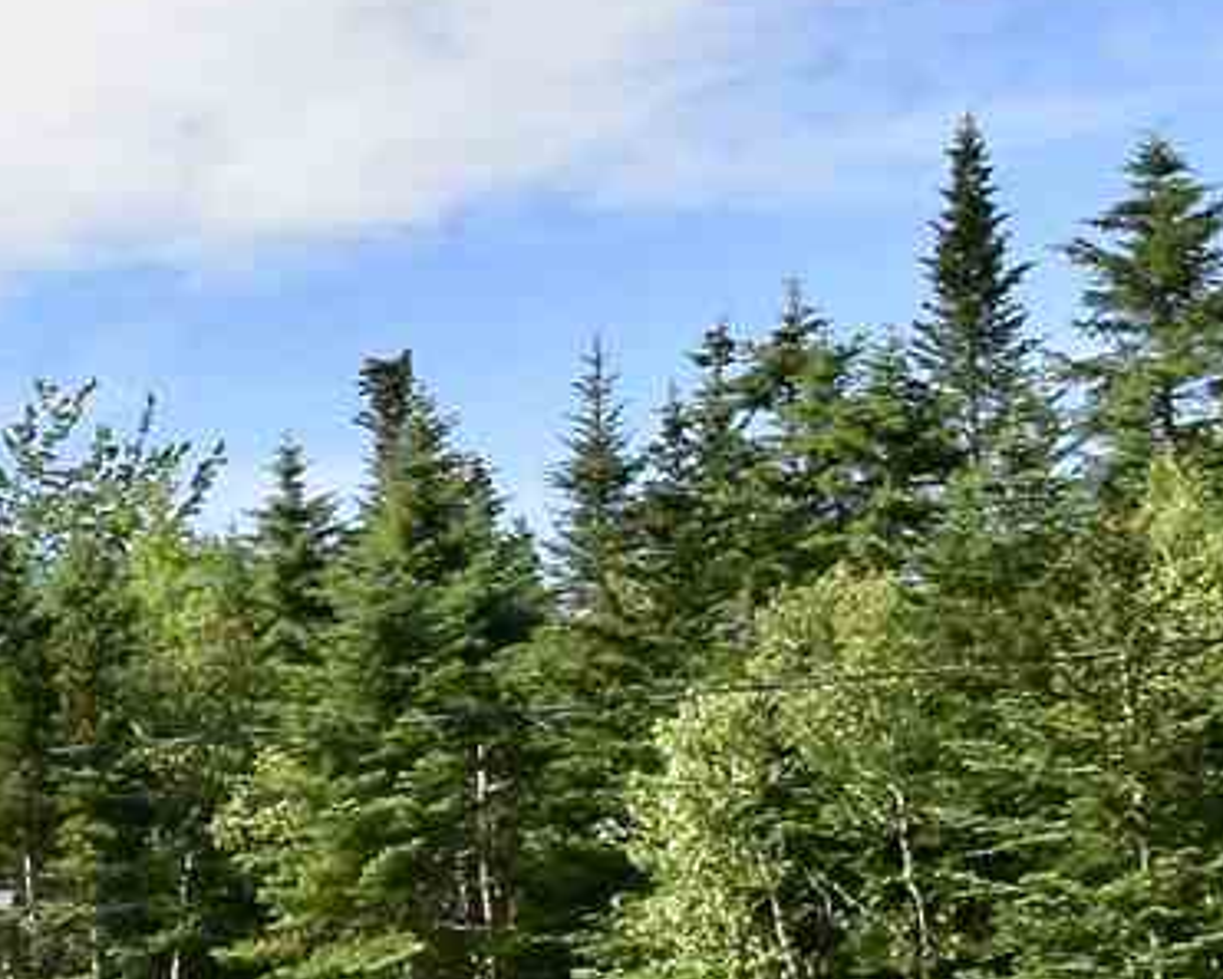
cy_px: 1150
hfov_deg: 13.7
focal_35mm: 89
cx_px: -1856
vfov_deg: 16.6
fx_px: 3233
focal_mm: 11.5
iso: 400
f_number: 10
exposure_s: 1/320
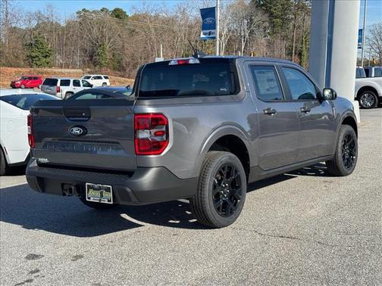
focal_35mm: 48
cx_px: 191
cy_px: 143
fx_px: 530
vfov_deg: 30.3
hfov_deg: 39.7
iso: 64
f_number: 1.78
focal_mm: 6.76
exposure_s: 1/2513
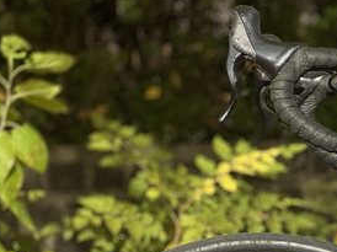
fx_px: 2801
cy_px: 388
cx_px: 621
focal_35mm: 288
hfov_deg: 6.7
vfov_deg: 5.1
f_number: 2.8
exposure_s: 1/421
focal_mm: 9
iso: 25
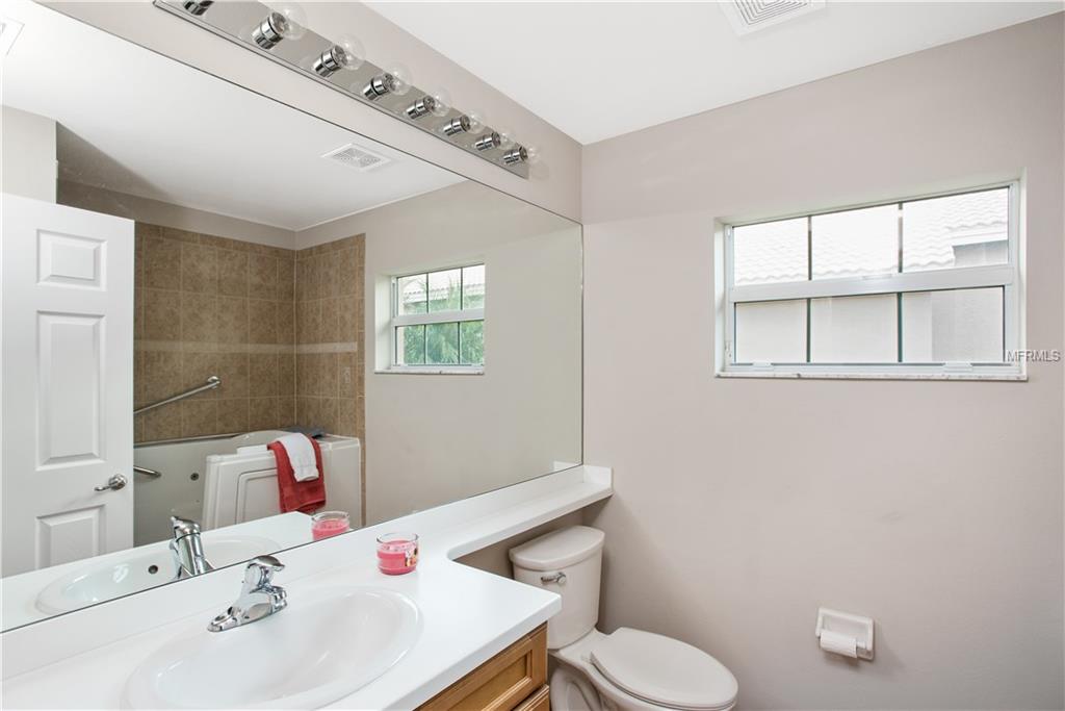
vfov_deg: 70.5
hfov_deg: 93.3
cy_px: 356
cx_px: 532
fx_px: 503
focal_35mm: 17
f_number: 8
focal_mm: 17
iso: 400
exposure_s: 1/13
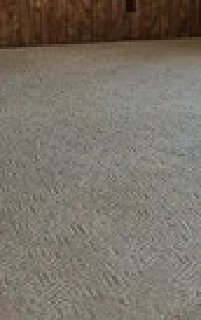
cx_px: 157
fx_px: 996
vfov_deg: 17.4
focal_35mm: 114
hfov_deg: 11.5
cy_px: -63
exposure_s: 1/207
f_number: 1.8
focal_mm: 5.4
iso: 64
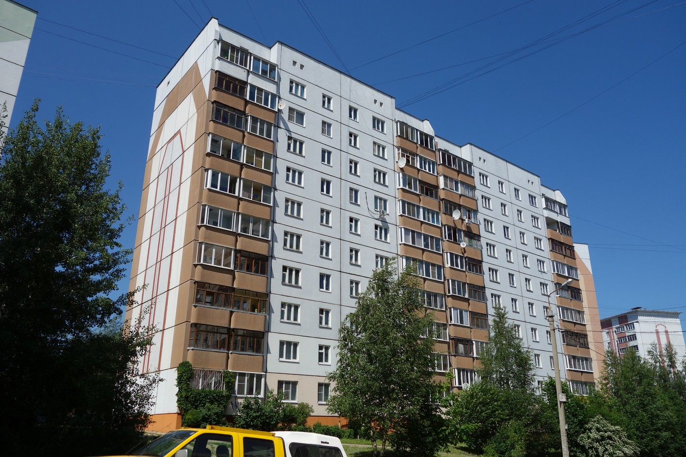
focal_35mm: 28
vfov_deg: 46.4
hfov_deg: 65.5
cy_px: 228
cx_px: 343
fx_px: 533
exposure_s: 1/800
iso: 125
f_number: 5.6
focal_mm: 10.4
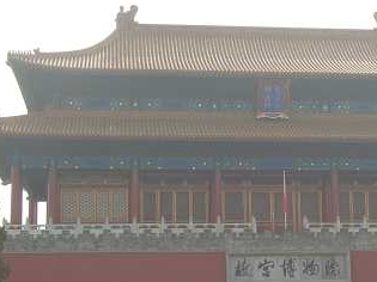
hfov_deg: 21.2
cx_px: 275
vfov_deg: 15.9
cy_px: 224
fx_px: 1002
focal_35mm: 92
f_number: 6
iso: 80
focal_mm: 8.2
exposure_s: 1/350
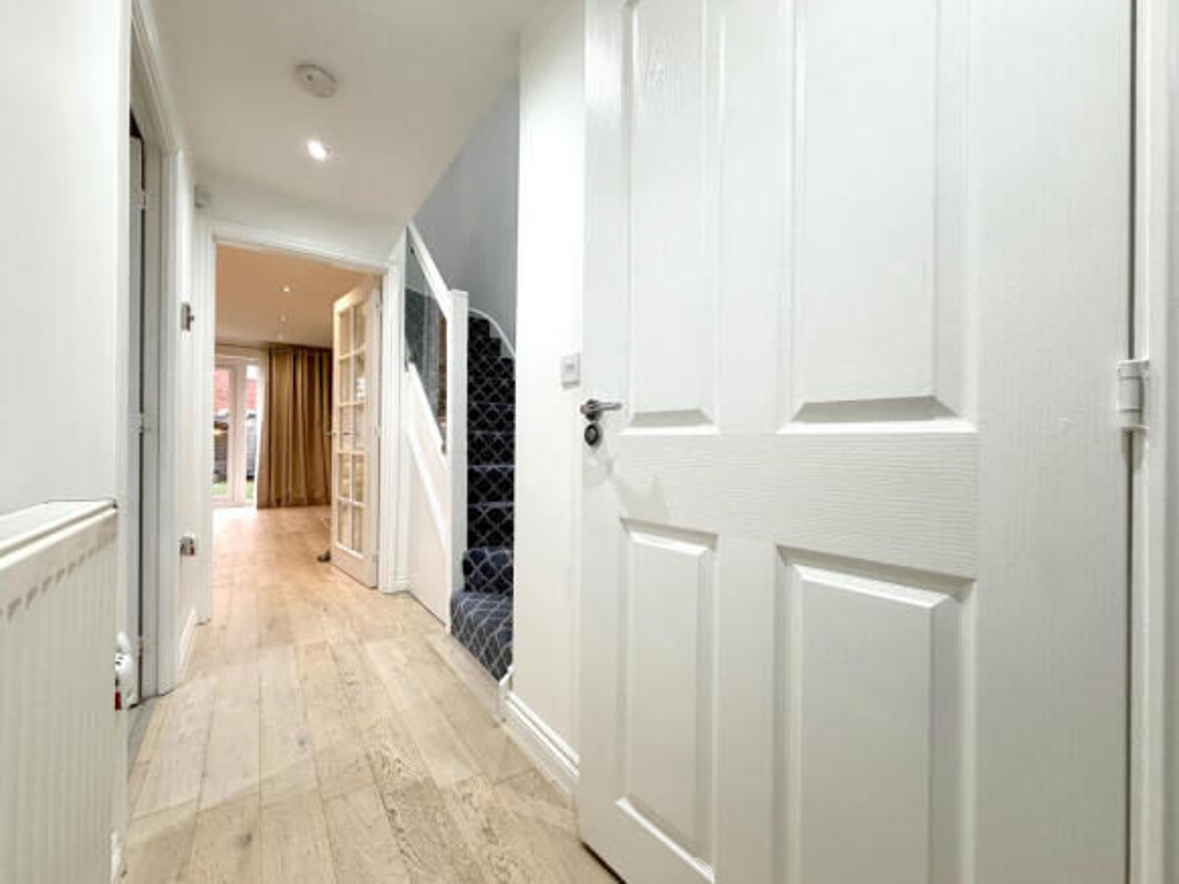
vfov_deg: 85.7
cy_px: 442
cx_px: 590
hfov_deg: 102.1
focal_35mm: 14
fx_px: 477
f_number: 2.2
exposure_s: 1/100
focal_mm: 2.22
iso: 160
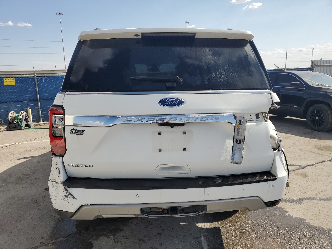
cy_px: 124
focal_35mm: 26
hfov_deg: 67.3
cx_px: 166
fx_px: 249
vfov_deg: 53.1
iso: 50
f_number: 1.5
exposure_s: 1/3333
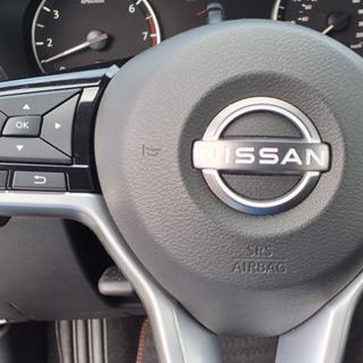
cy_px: 182
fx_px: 569
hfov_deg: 35.2
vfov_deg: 35.4
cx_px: 218
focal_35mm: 48
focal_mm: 3.58
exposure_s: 1/167
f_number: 1.9
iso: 40
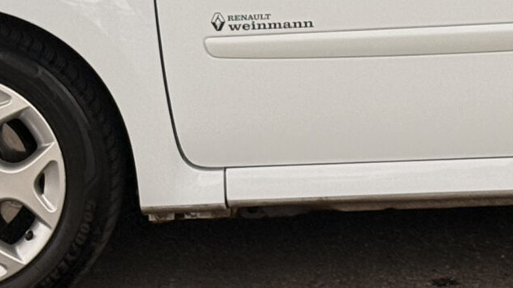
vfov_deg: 5.7
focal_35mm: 212
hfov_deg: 10.1
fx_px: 2884
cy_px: -187
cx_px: 564
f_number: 1.78
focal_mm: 6.76
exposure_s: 1/1100
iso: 64
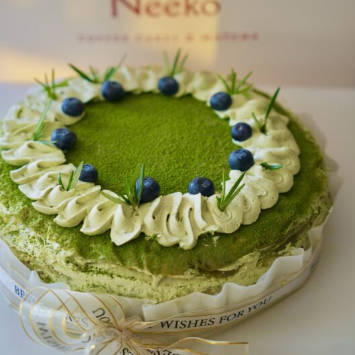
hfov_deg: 17.2
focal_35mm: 101
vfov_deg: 17.2
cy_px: 136
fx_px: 1172
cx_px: 164
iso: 100
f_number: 3.2
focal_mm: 70
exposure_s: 1/100
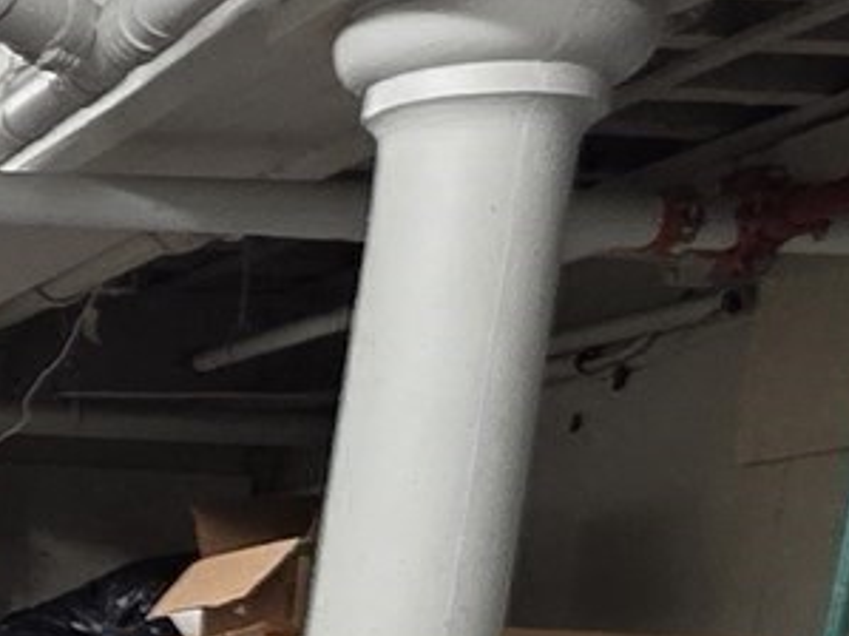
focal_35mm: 89
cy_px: 1218
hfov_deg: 17.2
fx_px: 2182
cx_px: -761
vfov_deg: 14.2
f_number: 1.9
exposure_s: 1/60
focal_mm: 2.2
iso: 320
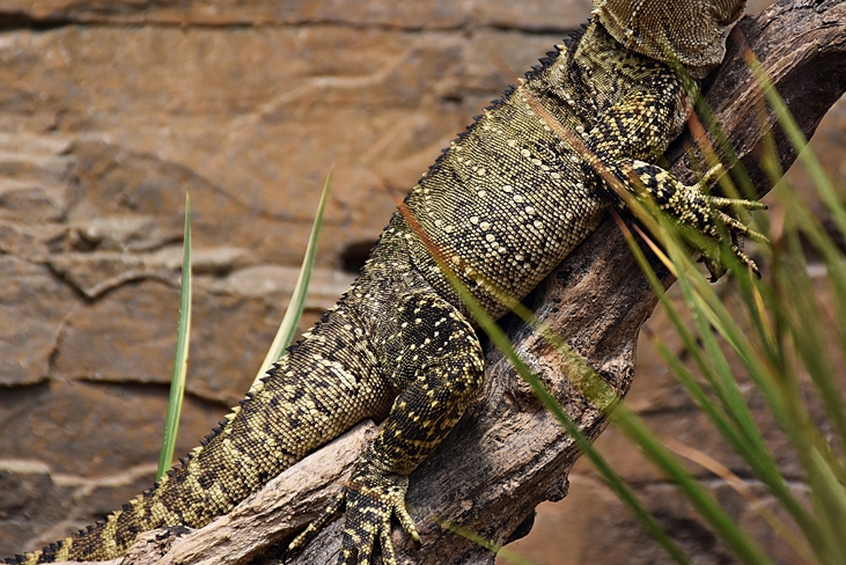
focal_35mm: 294
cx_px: 458
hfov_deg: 7.0
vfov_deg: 4.7
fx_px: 6911
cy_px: 193
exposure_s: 1/250
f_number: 5.6
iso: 500
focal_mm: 140
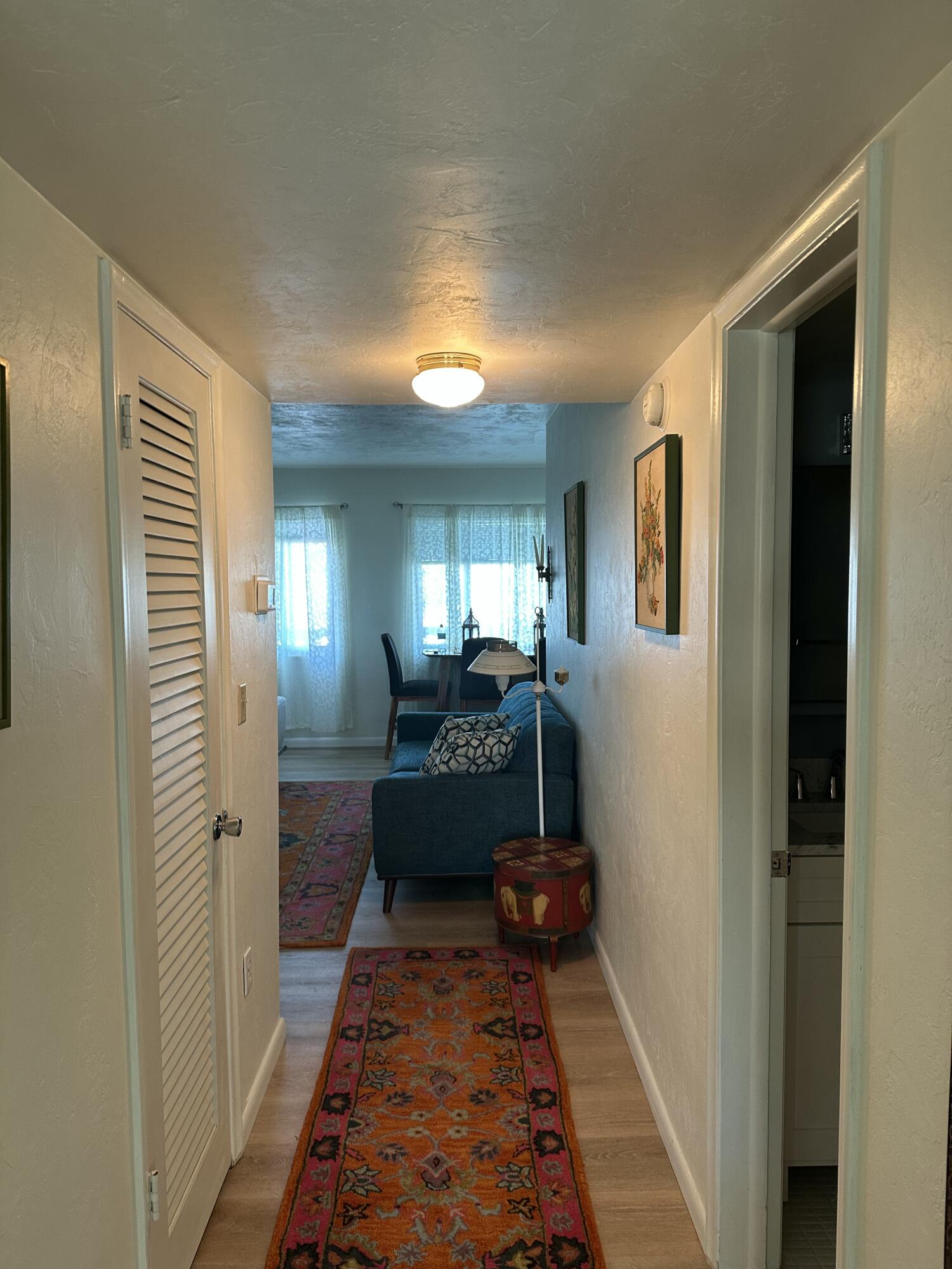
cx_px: 476
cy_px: 634
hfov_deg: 56.8
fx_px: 880
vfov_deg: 71.6
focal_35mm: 24
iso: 160
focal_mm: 6.86
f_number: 1.78
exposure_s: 1/60
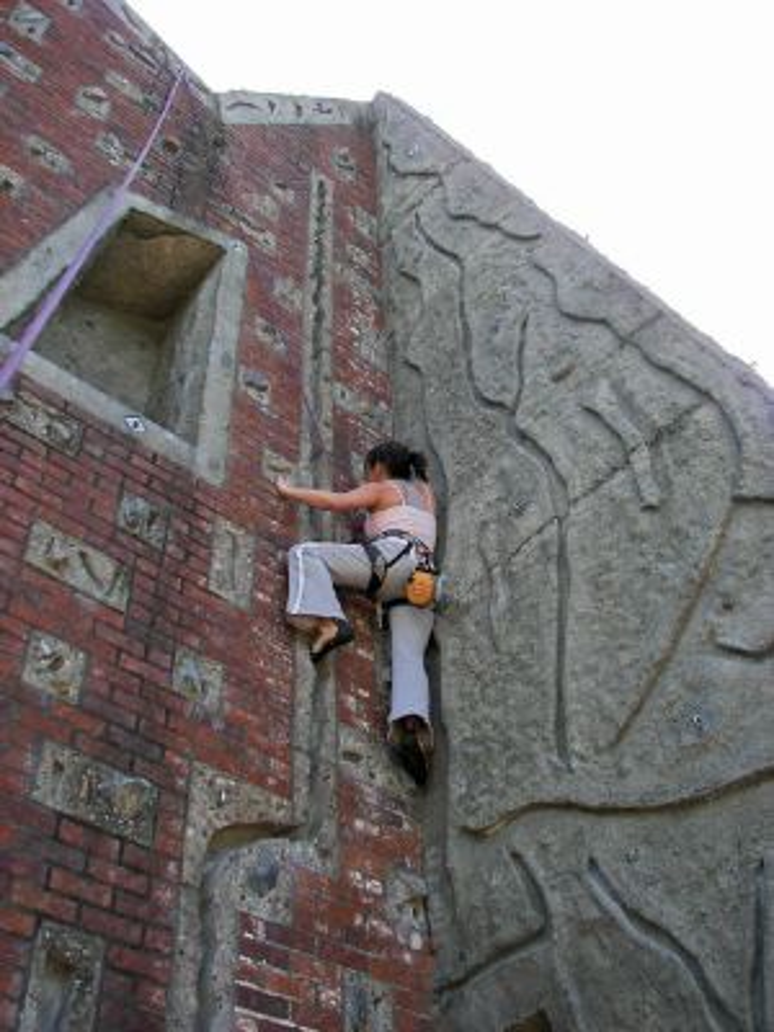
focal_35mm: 36
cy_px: 516
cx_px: 387
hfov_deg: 39.7
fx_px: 1073
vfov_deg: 51.4
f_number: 2.8
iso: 64
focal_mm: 6
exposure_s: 1/400
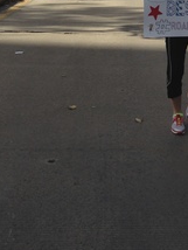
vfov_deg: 25.7
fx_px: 535
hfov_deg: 19.4
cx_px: 188
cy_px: 40
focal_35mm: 74
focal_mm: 4.12
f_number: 2.4
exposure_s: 1/809
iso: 50
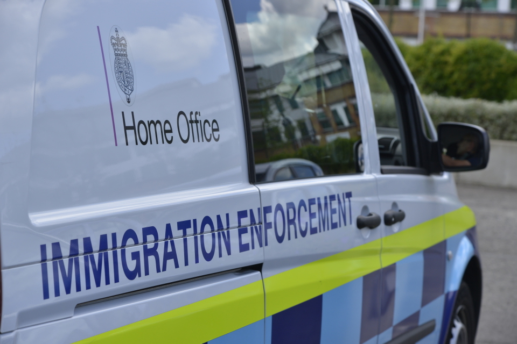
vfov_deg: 13.0
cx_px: 258
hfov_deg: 19.5
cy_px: 172
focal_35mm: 105
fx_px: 1508
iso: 500
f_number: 7.1
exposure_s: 1/800
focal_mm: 105
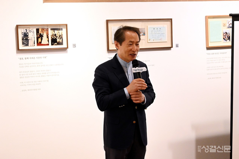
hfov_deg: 32.6
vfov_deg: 22.1
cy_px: 80
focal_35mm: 62
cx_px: 120
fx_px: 408
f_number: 5.6
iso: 3200
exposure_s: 1/125
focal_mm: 41
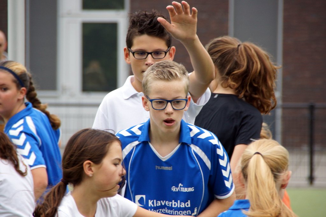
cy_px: 108
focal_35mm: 270
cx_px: 163
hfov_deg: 7.6
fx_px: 2445
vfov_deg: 5.1
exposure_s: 1/400
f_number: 6.3
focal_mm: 180
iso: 400
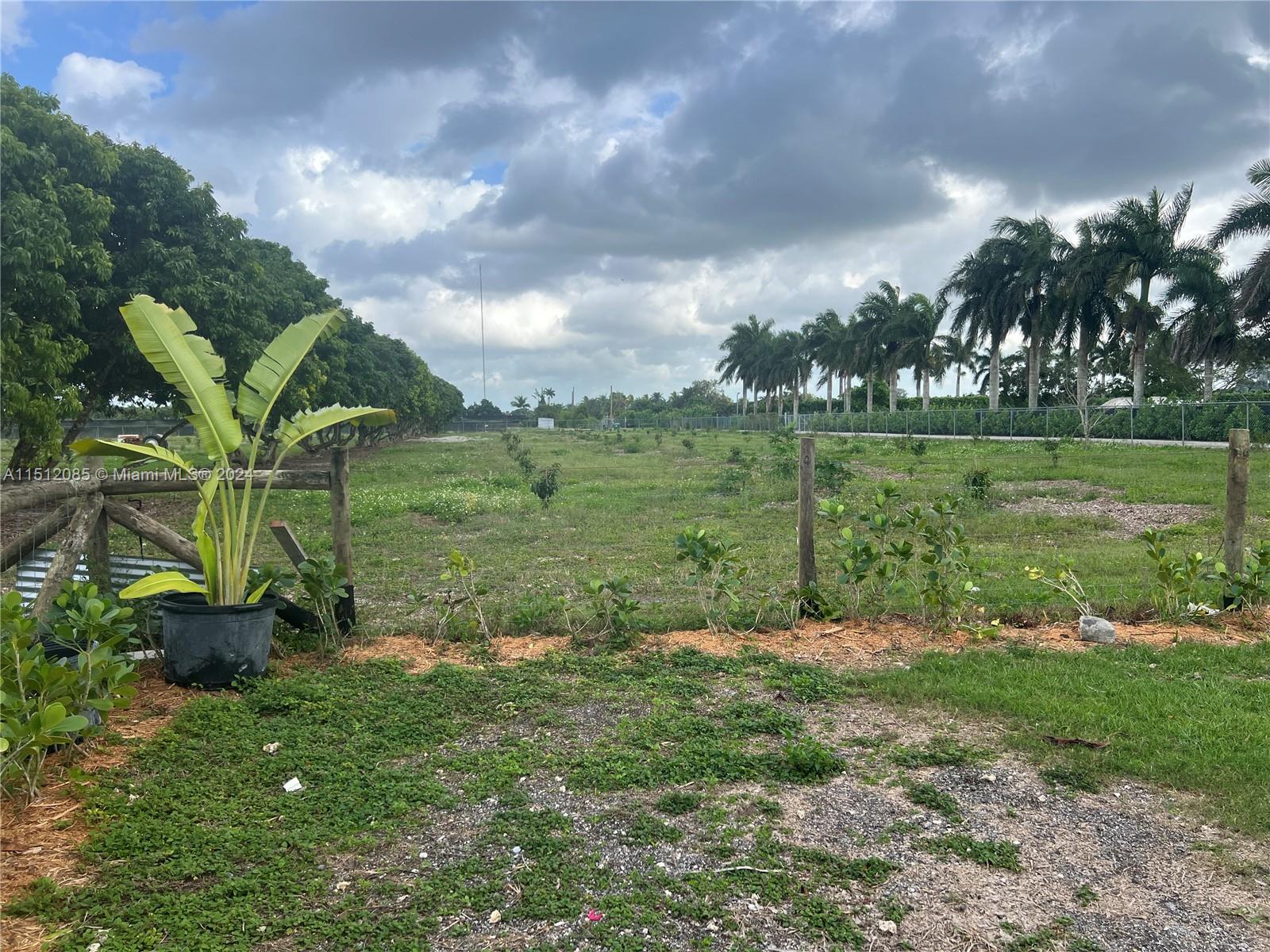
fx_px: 954
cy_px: 476
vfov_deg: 53.1
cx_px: 635
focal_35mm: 26
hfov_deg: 67.3
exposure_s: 1/2208
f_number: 1.5
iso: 50
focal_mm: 5.7
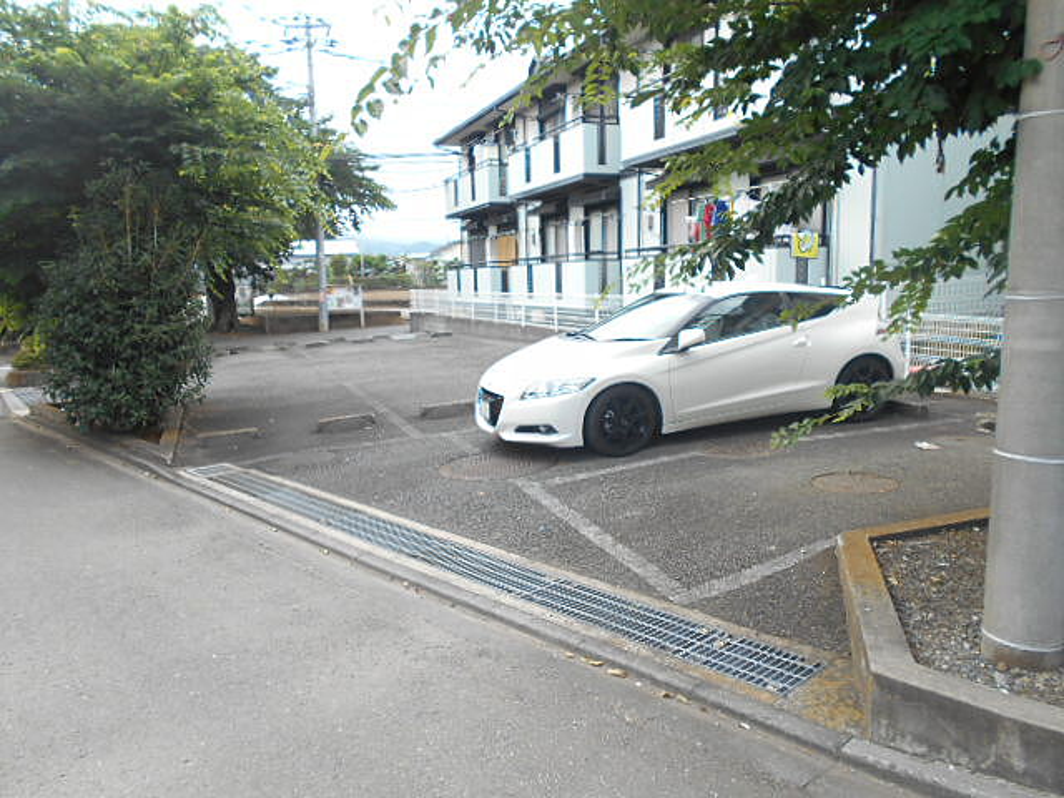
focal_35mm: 26
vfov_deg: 53.1
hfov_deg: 67.3
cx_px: 532
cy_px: 399
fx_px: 799
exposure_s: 1/125
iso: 80
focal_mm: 4.6
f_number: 3.2
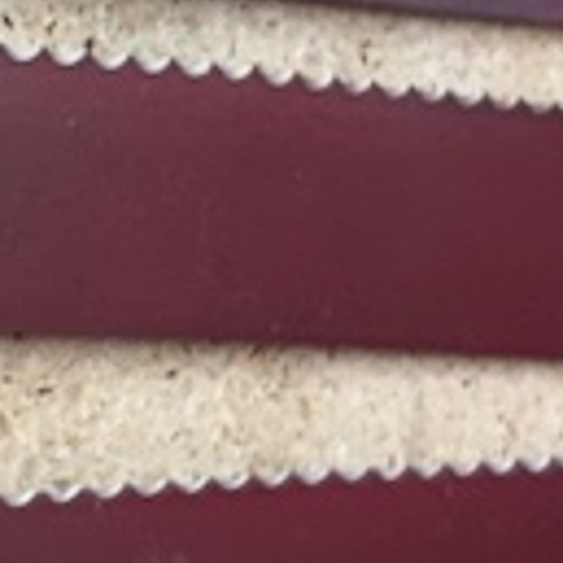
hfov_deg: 7.1
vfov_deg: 7.4
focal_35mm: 237
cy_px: -7
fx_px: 4361
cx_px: -519
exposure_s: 1/120
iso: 80
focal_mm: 5.96
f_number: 1.6
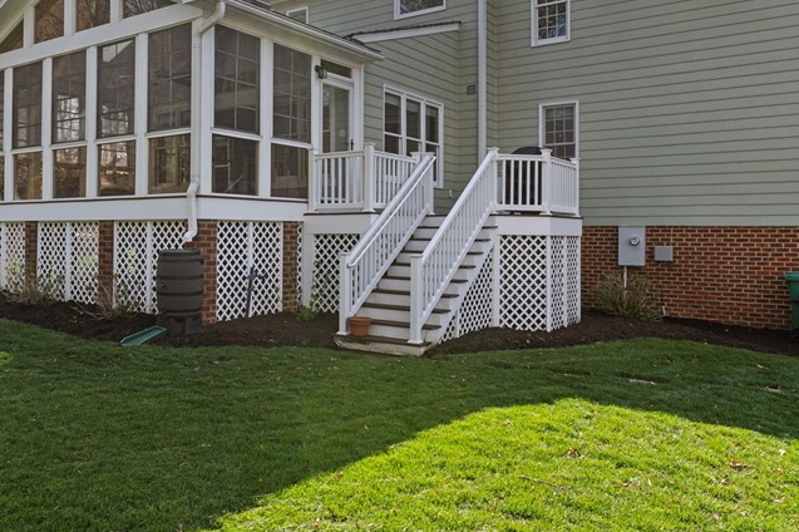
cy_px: 169
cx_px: 324
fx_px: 643
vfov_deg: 44.1
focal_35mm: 29
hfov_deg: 63.2
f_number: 8
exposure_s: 1/250
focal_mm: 17
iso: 320
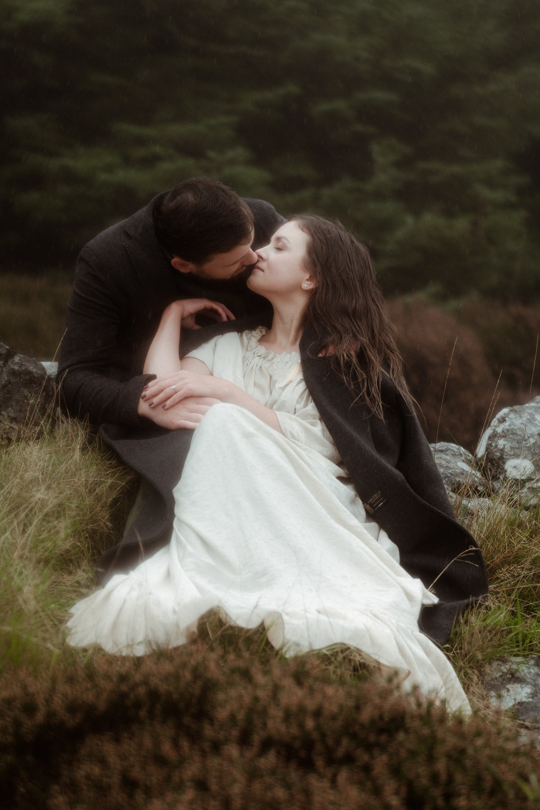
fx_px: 3037
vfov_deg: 15.2
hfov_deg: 10.2
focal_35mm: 135
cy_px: 405
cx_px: 270
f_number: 4
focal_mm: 135
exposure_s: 1/500
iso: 500
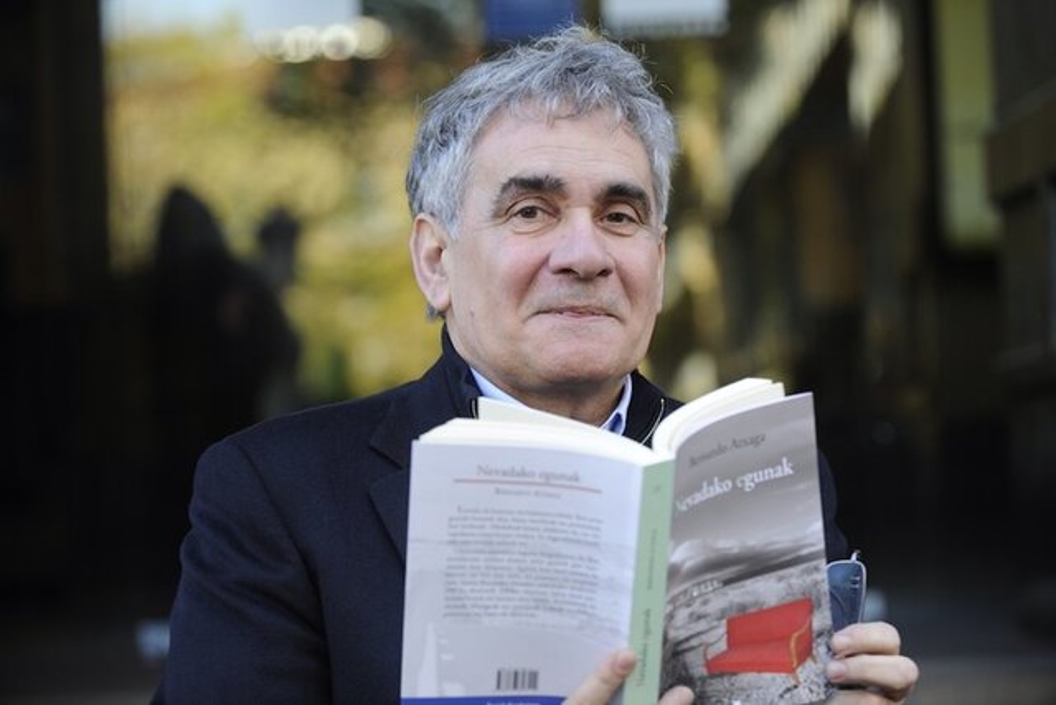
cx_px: 528
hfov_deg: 19.5
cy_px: 352
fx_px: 3080
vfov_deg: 13.0
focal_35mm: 105
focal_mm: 105
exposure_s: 1/250
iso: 800
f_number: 4.5
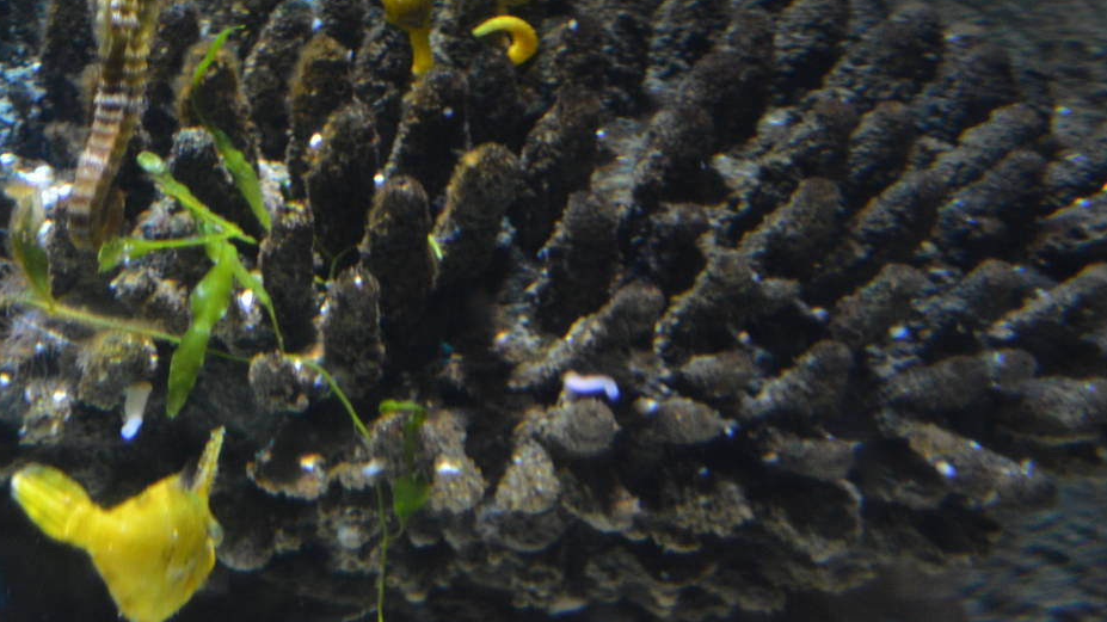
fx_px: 2462
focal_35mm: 84
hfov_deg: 24.9
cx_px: 217
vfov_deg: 14.2
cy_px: 4
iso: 900
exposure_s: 1/30
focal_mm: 31
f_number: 3.5
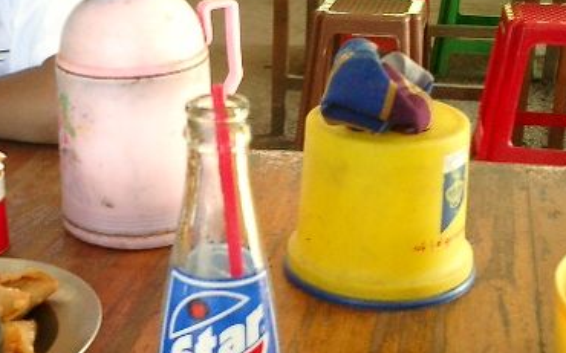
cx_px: 139
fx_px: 1033
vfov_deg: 19.2
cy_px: 285
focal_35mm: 67
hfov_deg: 30.1
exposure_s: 1/25
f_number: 3.2
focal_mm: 7.5
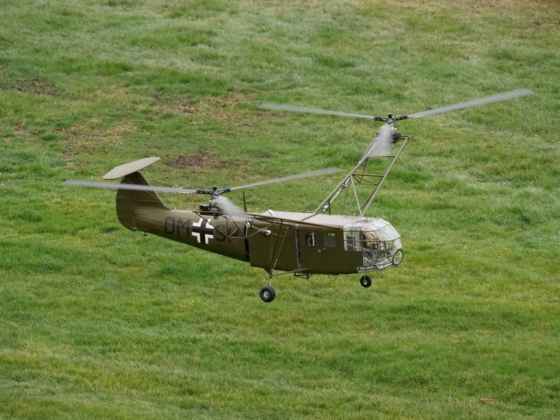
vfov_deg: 2.8
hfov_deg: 3.8
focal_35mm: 528
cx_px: 280
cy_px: 210
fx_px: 8542
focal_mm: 264
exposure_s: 1/640
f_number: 8
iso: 3200
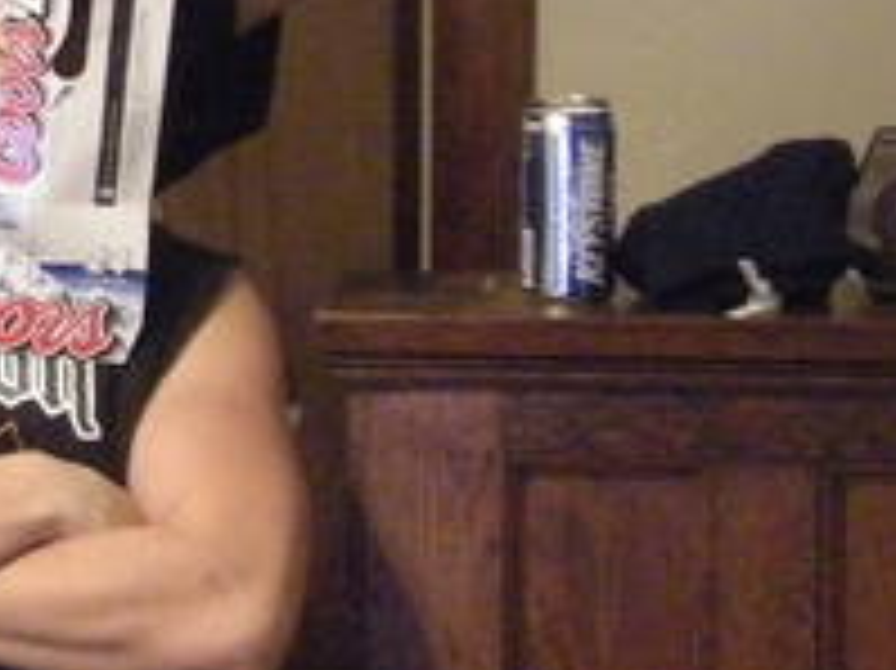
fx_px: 4863
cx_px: -450
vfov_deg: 7.9
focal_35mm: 188
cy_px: 81
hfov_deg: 10.2
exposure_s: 1/3.7
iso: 800
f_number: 3.8
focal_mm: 8.8
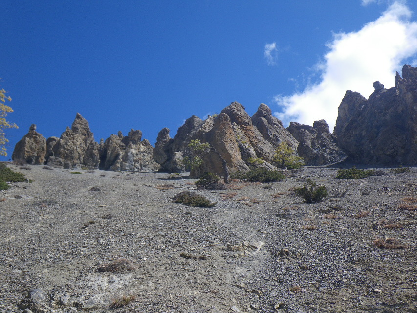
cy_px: 156
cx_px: 208
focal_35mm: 42
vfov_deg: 34.4
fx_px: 506
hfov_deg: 44.8
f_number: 5
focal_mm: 7.5
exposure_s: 1/250
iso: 50
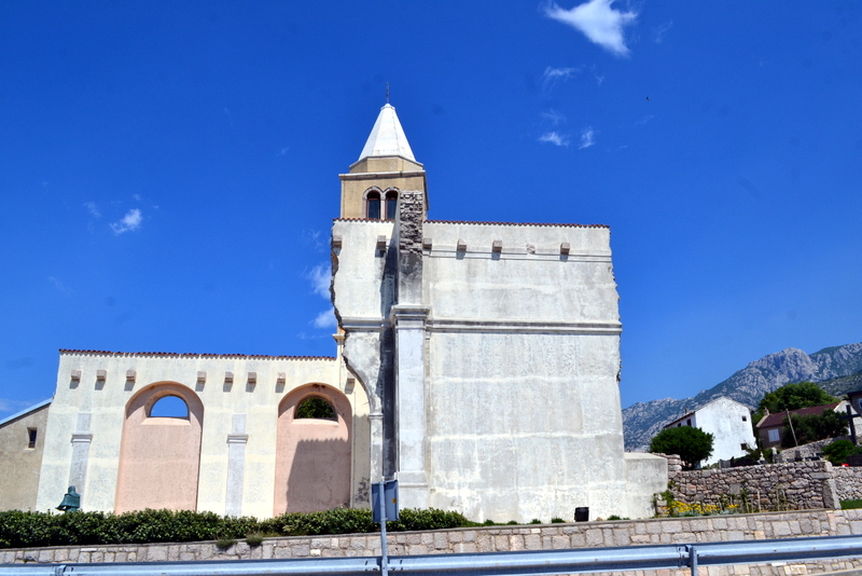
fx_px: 719
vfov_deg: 43.6
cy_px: 288
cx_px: 431
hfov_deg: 61.9
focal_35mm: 30
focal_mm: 20
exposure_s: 1/500
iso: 220
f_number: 11
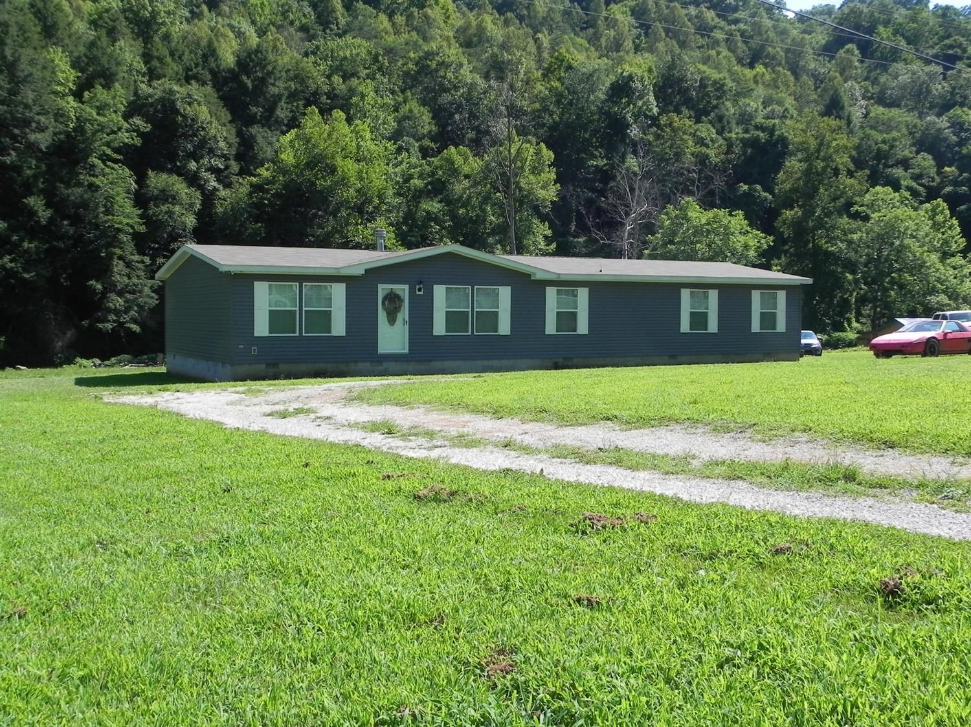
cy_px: 364
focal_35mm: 37
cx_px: 486
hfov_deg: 50.2
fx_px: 1038
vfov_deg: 38.6
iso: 160
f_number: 6.3
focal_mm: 6.6
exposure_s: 1/286
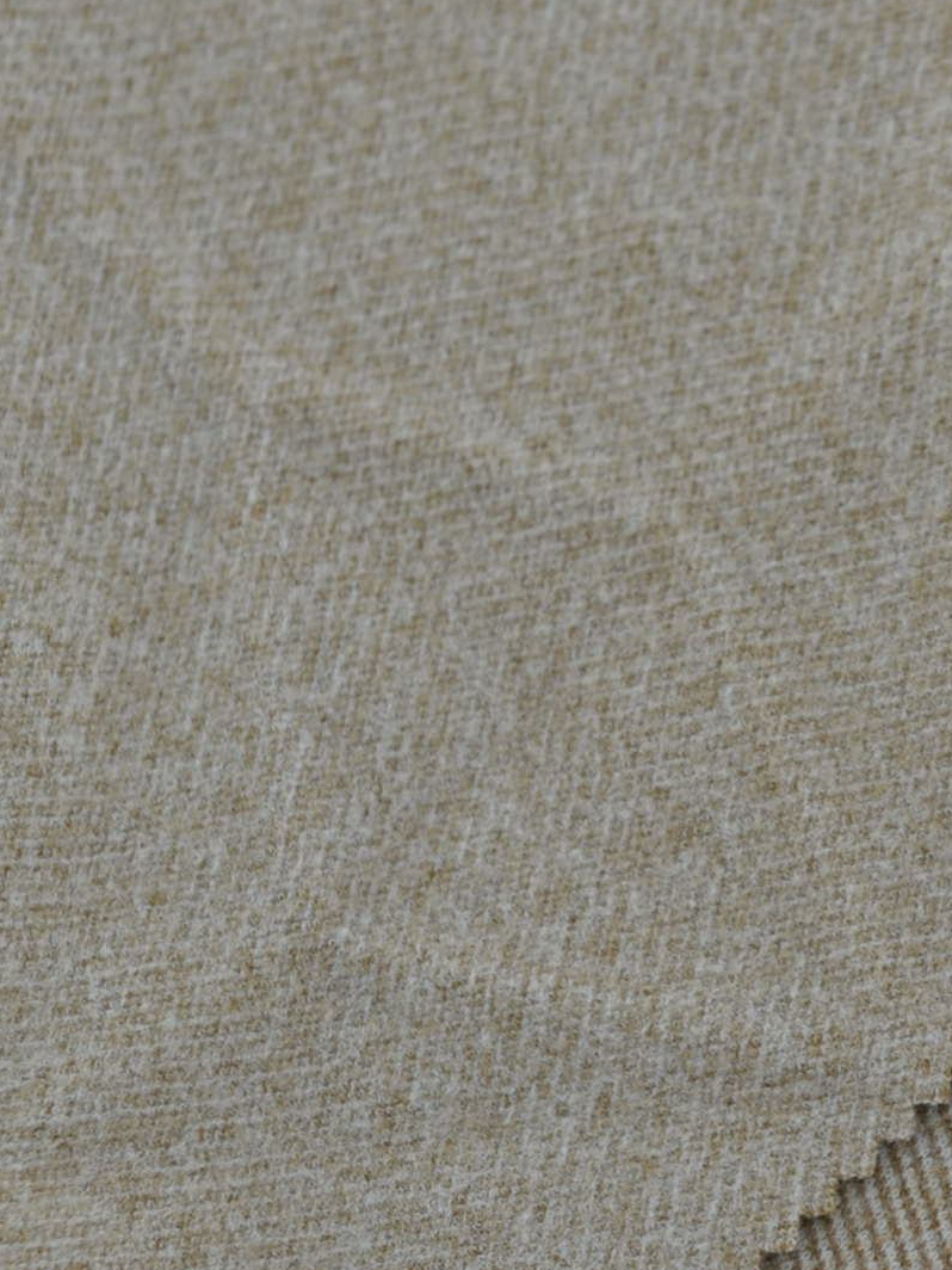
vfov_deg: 14.5
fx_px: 4987
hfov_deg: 10.5
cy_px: 614
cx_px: 1452
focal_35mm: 136
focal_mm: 50
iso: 100
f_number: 3.5
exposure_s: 1/200
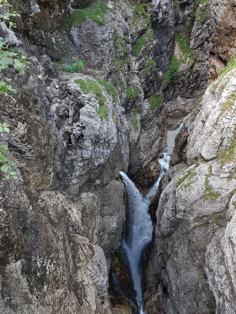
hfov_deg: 42.9
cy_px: 155
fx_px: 300
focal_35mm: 33
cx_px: 134
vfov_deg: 55.3
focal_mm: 4.2
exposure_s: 1/50
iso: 50
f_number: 1.7
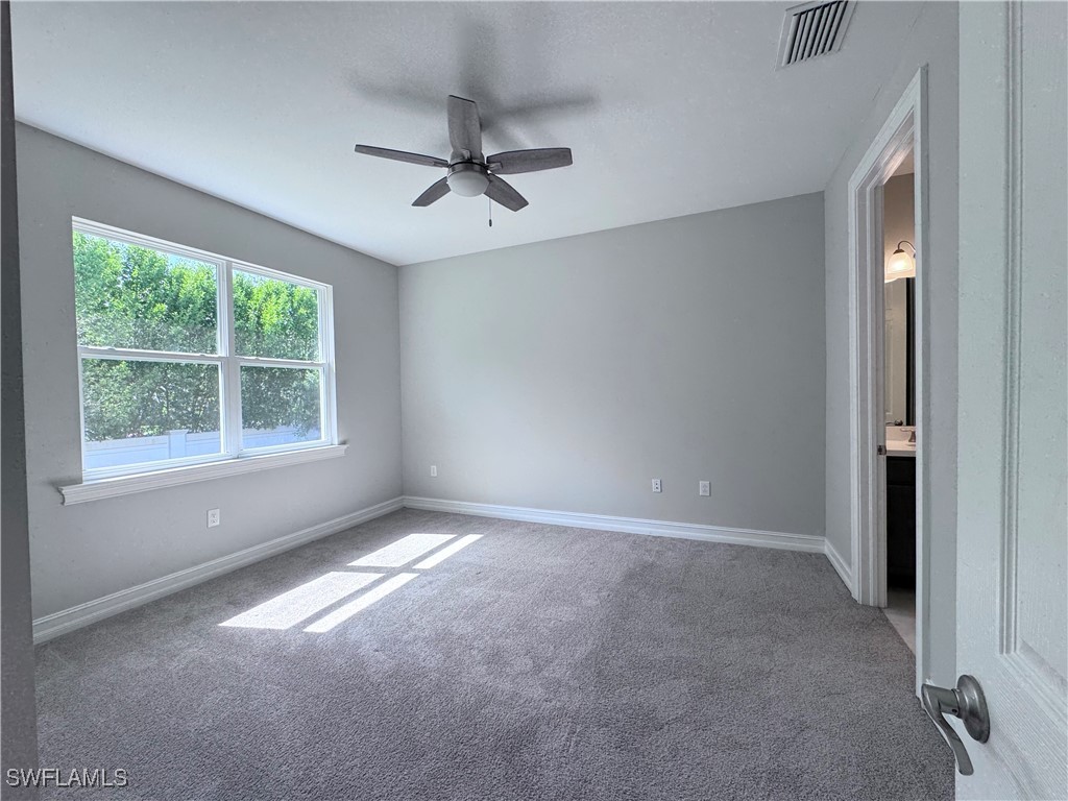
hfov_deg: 102.1
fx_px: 432
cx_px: 534
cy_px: 400
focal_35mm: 14
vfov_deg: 85.7
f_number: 2.2
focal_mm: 2.22
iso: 50
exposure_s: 1/120
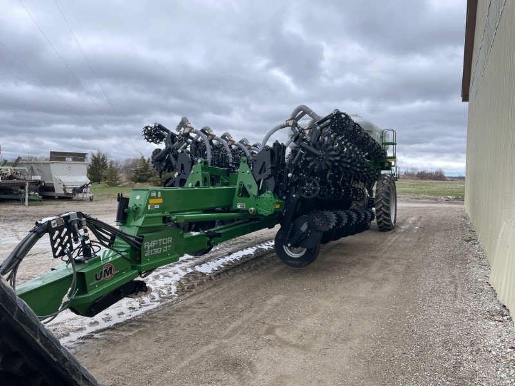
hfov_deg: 67.3
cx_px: 258
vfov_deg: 53.1
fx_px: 387
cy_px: 193
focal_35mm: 26
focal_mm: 4.2
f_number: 1.6
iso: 32
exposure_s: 1/658
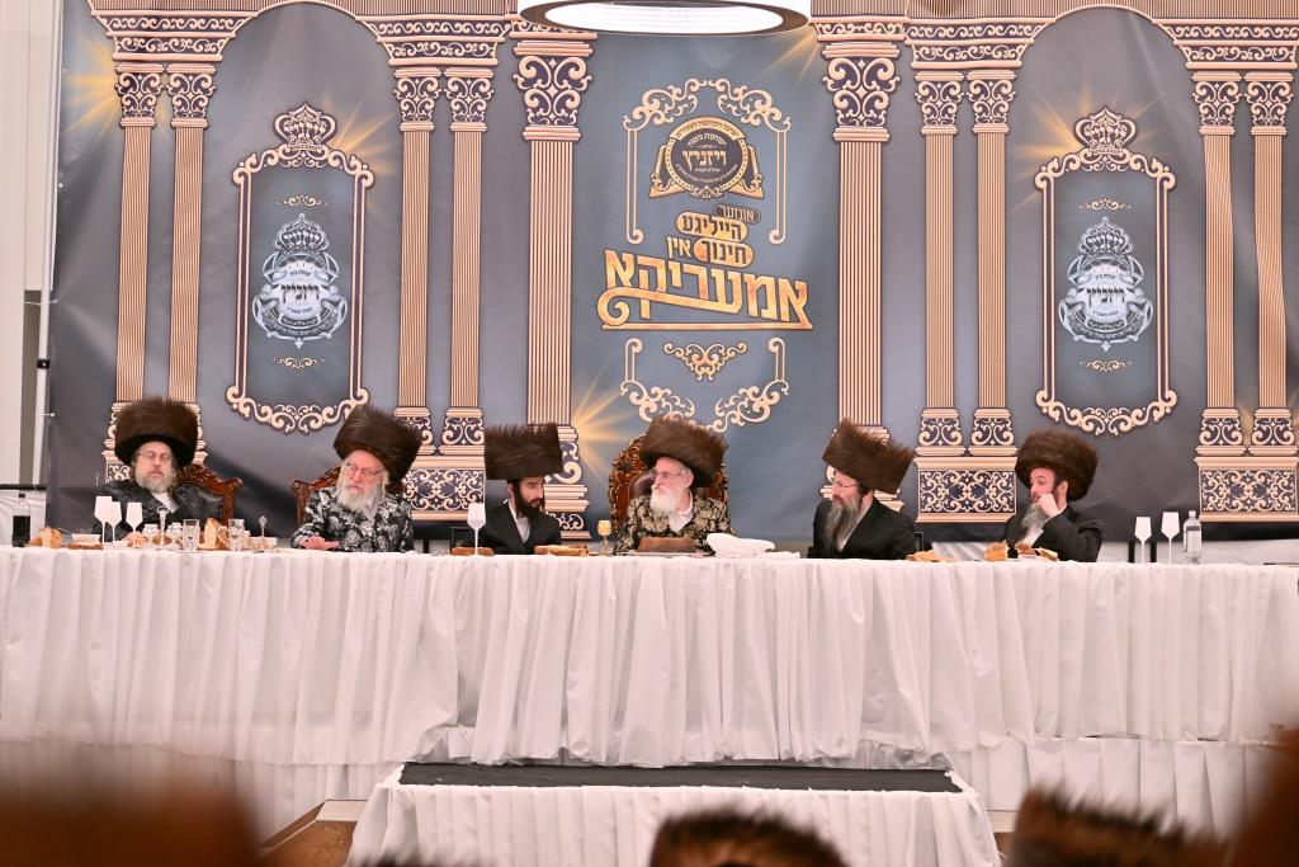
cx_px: 650
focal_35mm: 90
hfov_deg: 22.6
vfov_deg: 15.2
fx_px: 3248
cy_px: 434
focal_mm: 90
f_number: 2.8
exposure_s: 1/160
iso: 400
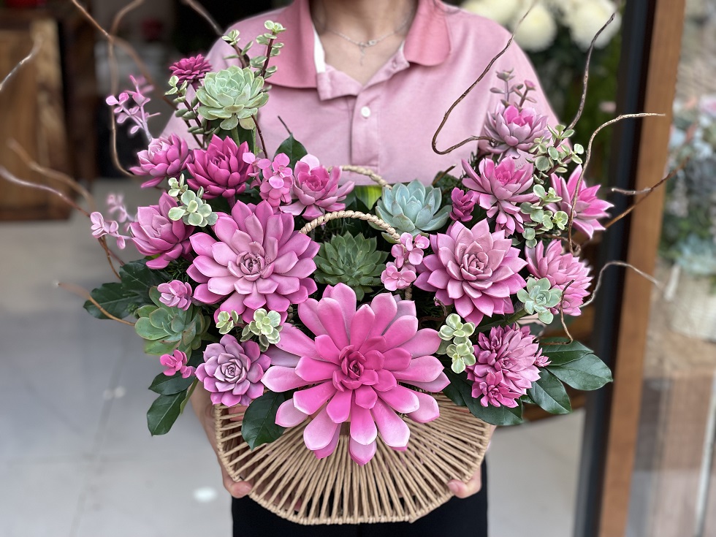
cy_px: 268
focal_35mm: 52
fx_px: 1076
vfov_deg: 28.0
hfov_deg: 36.8
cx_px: 358
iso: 25
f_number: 2
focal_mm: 6
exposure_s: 1/192
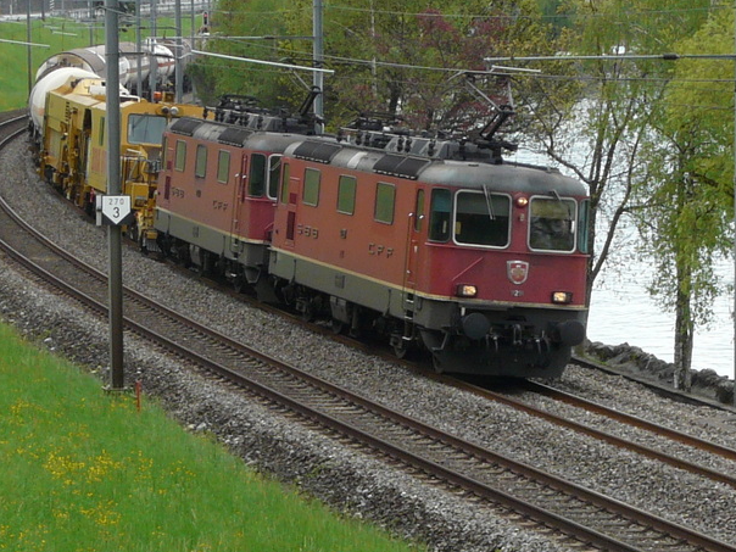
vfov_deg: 16.2
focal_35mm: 91
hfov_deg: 21.5
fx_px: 1935
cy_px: 169
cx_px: 373
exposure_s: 1/250
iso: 100
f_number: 5.6
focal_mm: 9
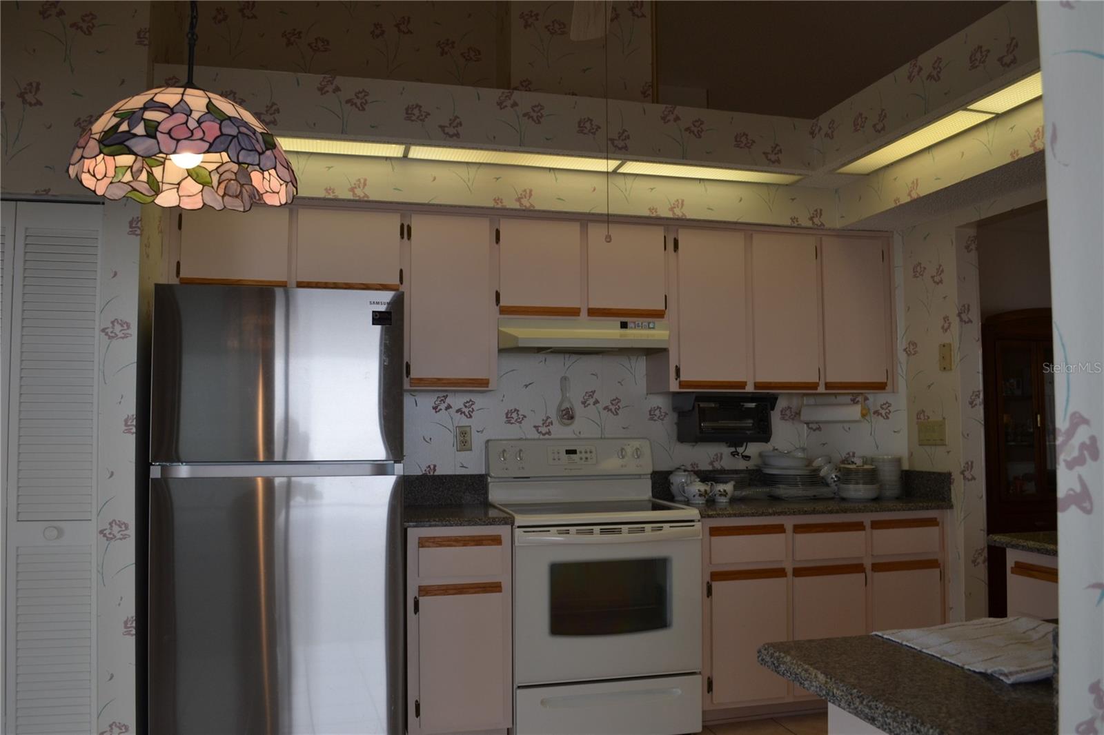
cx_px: 552
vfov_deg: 47.9
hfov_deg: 67.4
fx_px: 828
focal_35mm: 27
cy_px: 368
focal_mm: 18
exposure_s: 1/125
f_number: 5.6
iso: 250
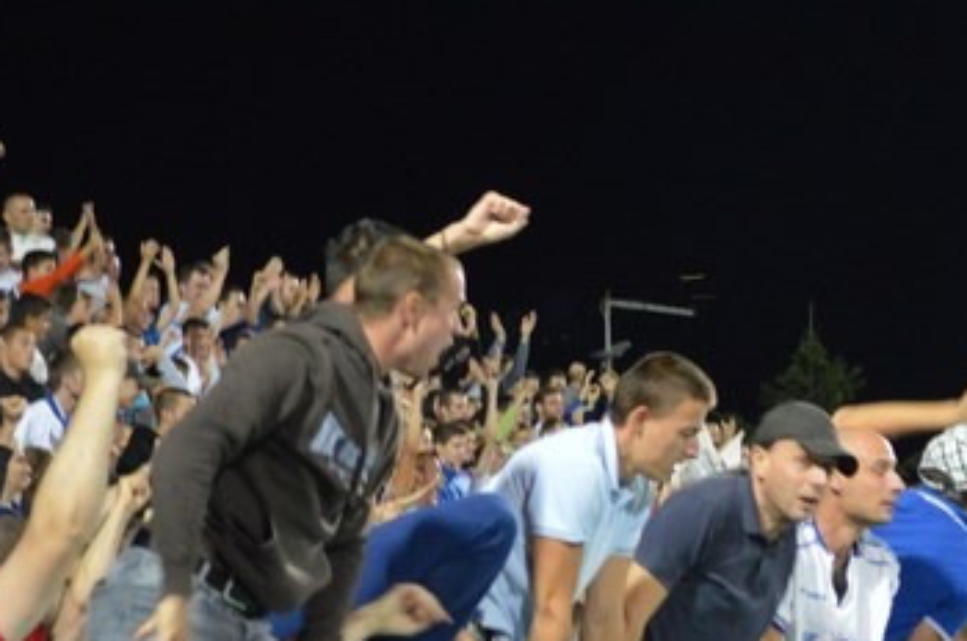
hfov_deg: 9.6
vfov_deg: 6.4
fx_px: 5692
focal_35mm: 212
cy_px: 818
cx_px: 1119
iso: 1600
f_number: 5
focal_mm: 55
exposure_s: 1/60
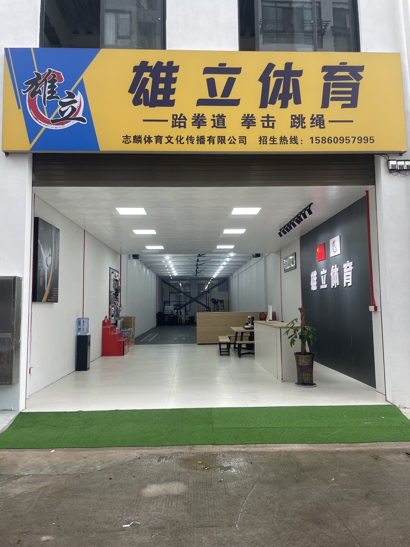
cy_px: 274
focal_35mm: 26
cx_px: 205
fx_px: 411
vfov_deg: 67.3
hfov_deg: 53.1
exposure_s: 1/100
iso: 64
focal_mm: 4.2
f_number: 1.6
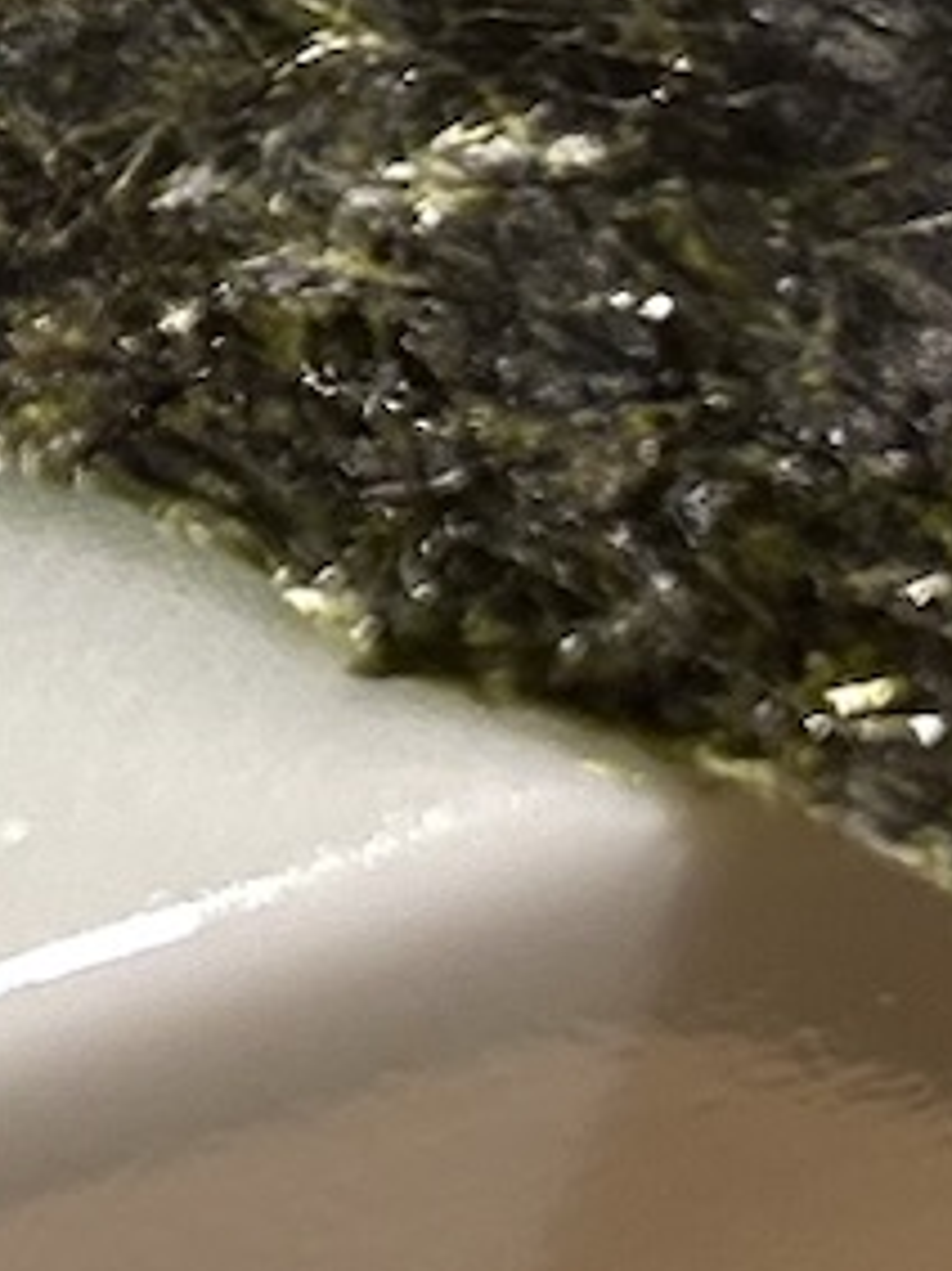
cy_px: 359
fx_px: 6752
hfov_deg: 7.9
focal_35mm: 184
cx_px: -602
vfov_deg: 10.7
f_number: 1.5
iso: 100
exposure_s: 1/110
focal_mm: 5.7
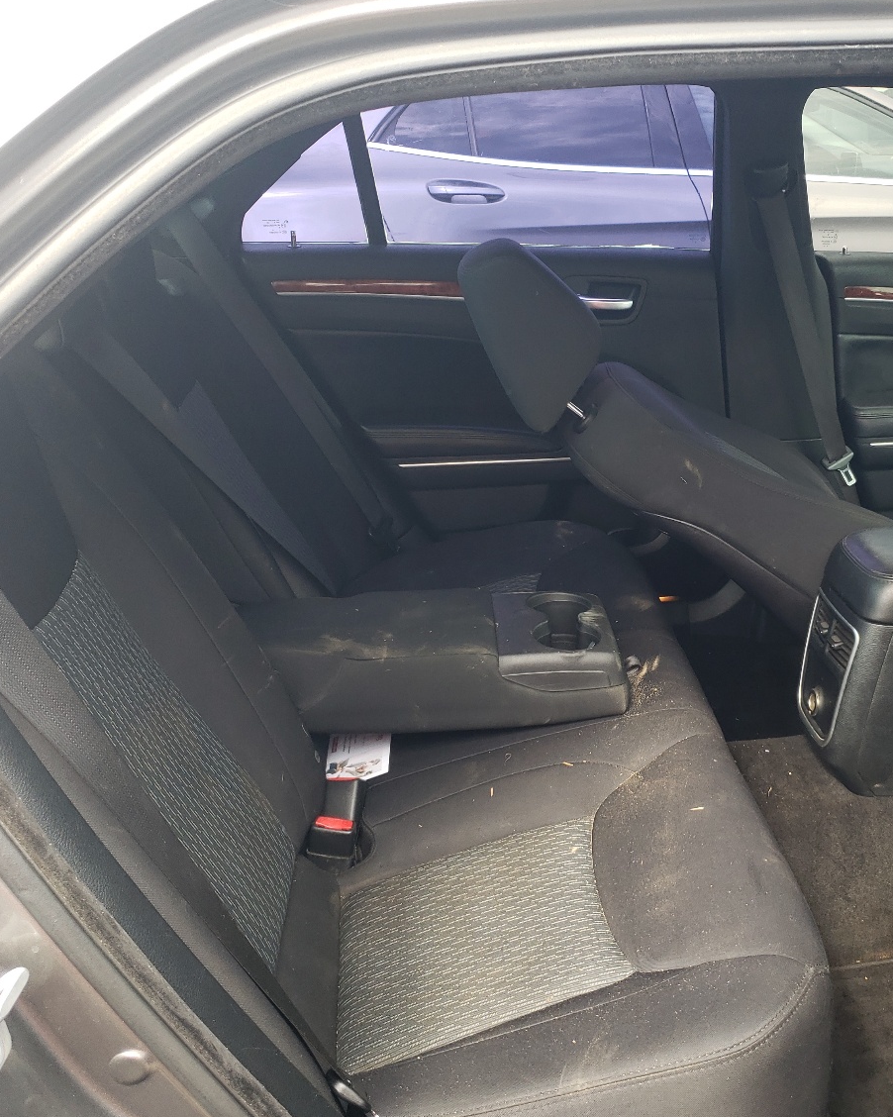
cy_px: 558
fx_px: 1190
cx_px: 677
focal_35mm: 36
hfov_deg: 39.9
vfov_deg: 50.3
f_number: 1.5
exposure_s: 1/139
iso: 50
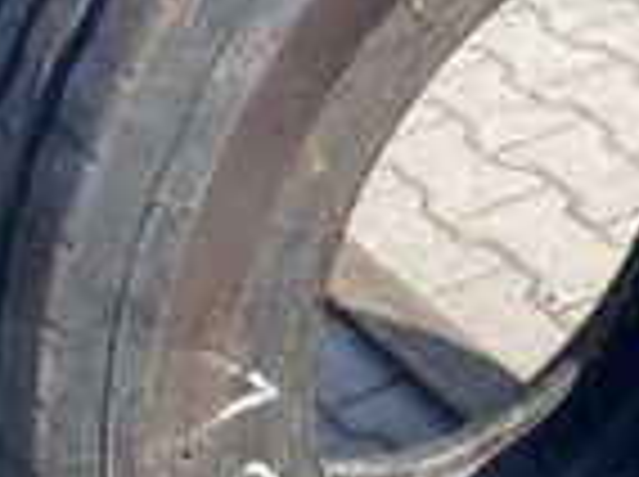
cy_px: 214
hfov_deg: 24.7
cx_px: 387
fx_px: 1456
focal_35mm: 79
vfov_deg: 18.6
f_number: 1.8
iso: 32
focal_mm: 4.25
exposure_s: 1/799
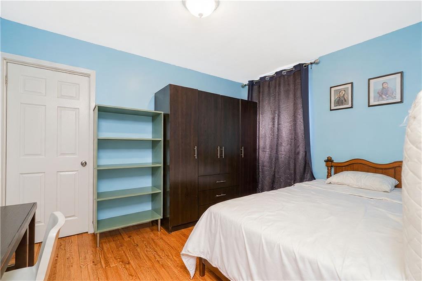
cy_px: 140
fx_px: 193
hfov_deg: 95.0
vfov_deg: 72.0
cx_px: 211
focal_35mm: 16
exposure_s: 1/3
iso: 50
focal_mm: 16.5
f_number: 4
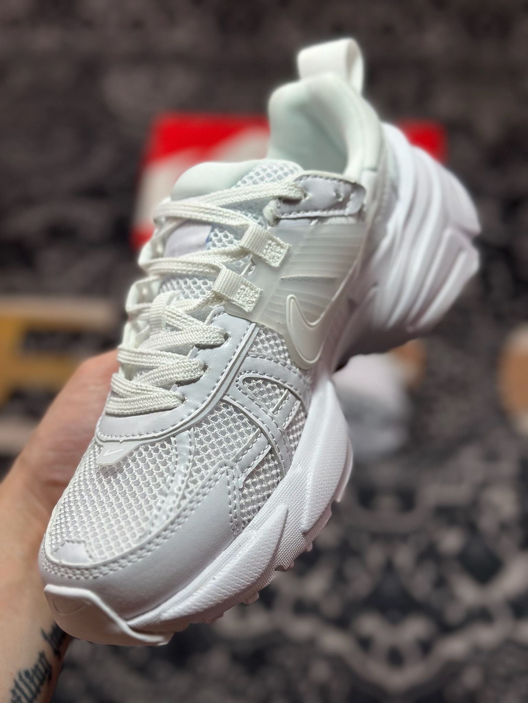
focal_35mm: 48
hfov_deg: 30.3
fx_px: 976
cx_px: 264
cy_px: 352
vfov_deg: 39.7
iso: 80
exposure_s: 1/1062
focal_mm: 6.86
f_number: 1.78
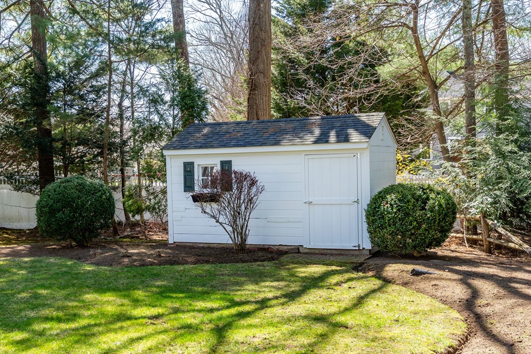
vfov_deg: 31.2
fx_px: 634
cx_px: 219
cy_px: 196
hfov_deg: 45.3
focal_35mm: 43
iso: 100
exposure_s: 1/40
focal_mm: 35
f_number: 8
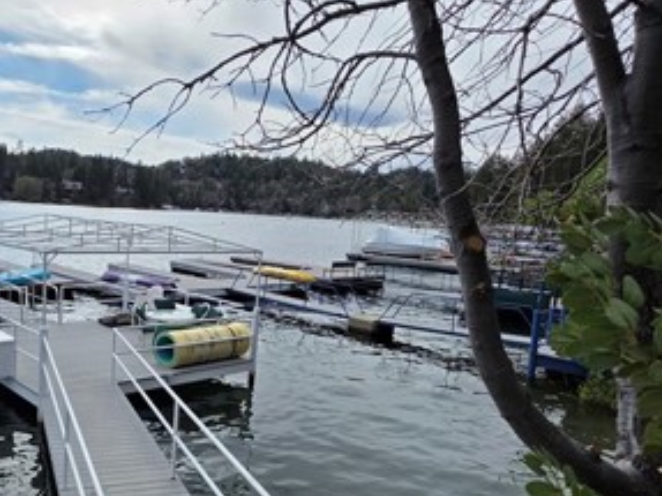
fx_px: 554
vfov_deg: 47.8
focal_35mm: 29
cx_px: 185
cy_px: 305
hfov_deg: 59.1
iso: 40
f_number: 1.9
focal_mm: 2.2
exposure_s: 1/3873
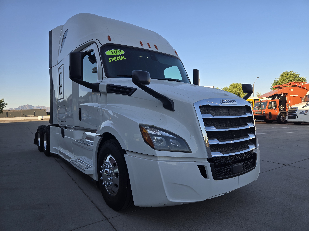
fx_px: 205
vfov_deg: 58.9
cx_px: 154
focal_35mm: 23
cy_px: 116
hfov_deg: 73.9
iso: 25
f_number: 1.8
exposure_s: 1/784
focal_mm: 5.4
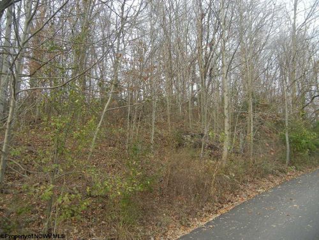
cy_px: 120
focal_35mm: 30
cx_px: 160
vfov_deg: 46.8
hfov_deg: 60.0
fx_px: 276
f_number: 3.5
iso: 160
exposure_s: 1/228
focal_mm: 5.4
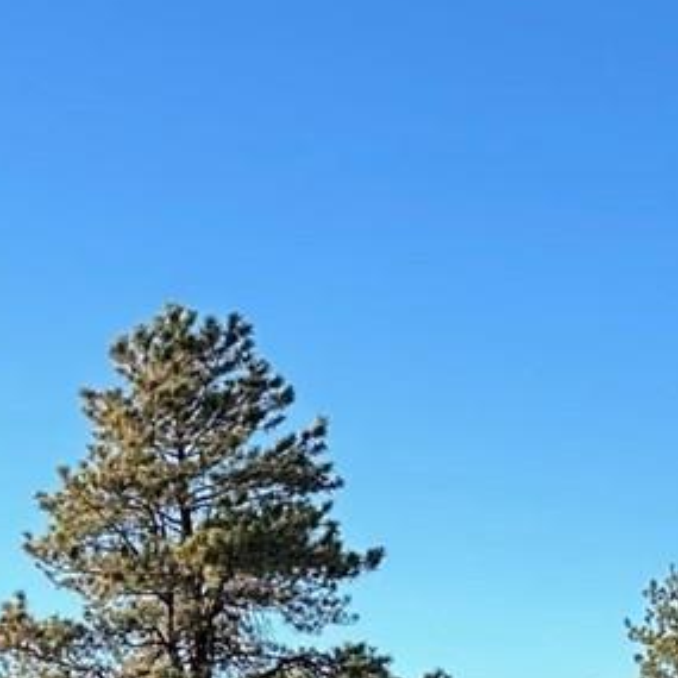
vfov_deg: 13.0
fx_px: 2859
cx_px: 124
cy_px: 933
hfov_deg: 13.5
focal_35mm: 129
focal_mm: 5.7
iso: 50
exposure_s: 1/1238
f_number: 1.5
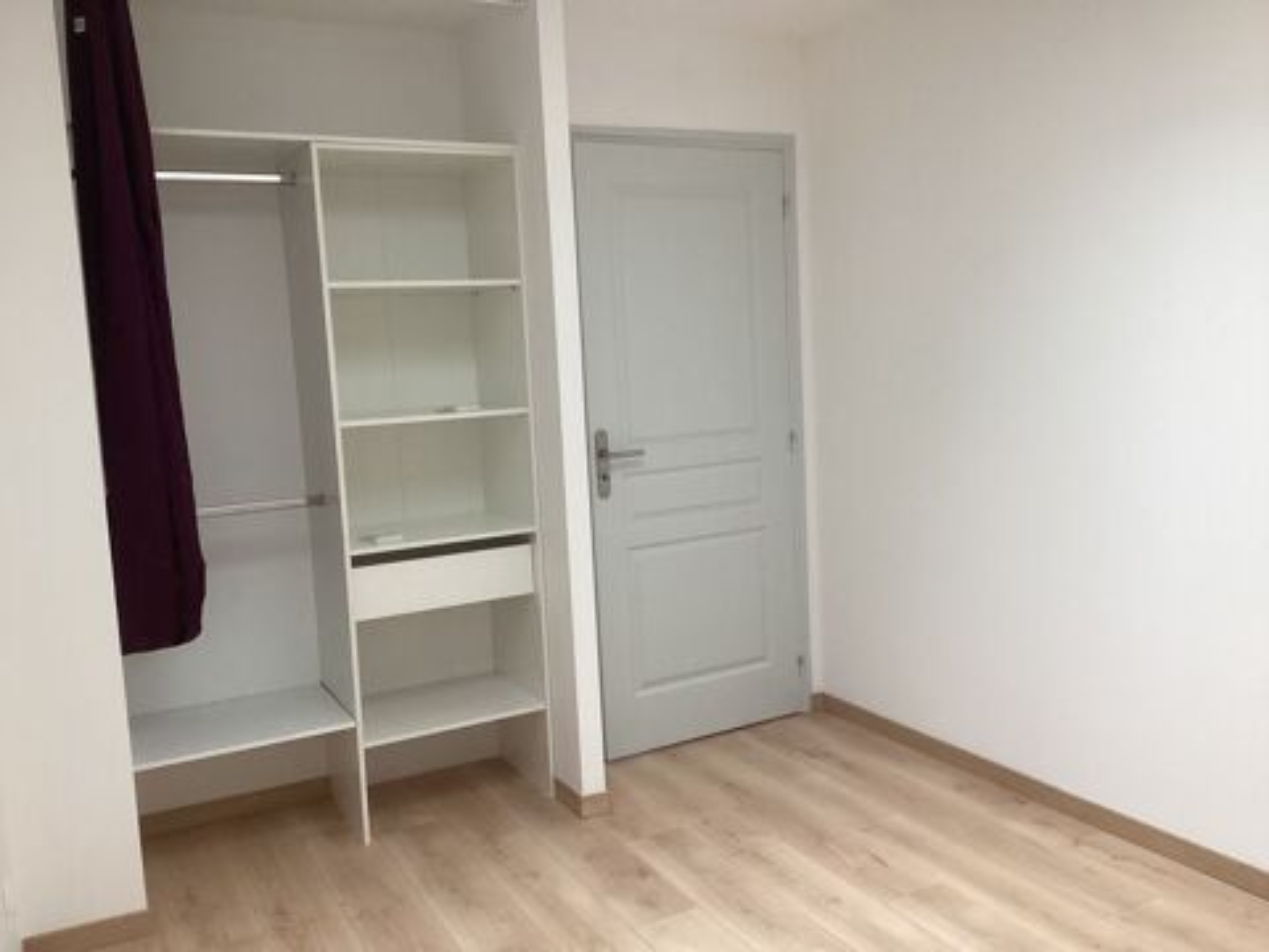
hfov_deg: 58.4
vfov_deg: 45.4
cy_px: 476
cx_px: 634
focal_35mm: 31
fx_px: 1136
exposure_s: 1/60
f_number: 2.4
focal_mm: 3.3
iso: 200
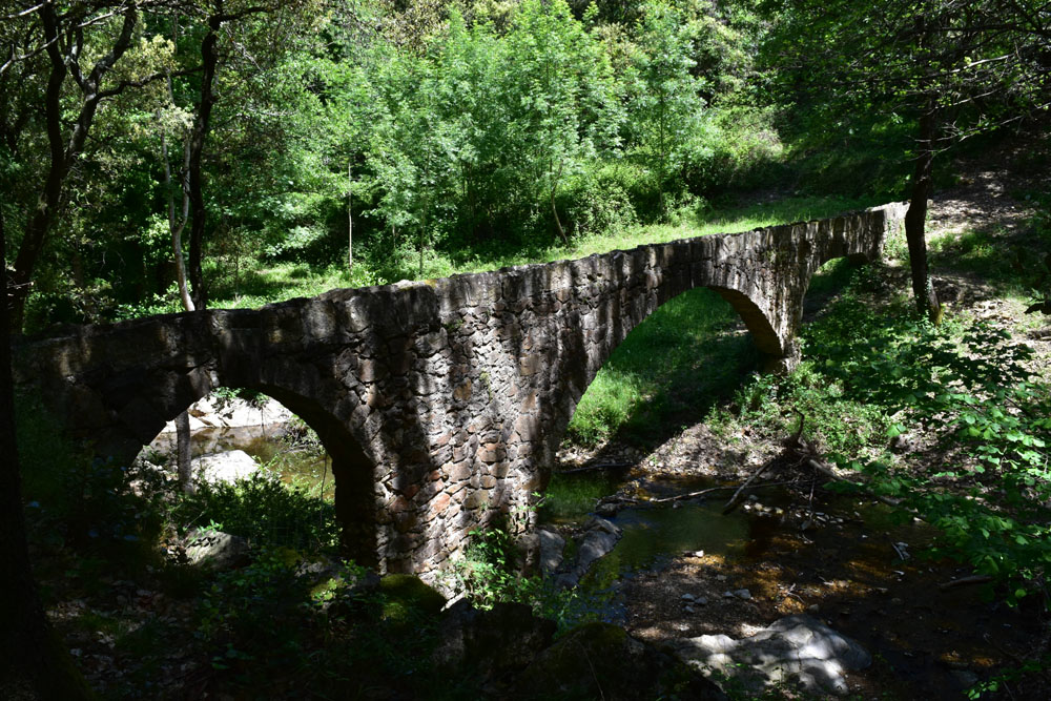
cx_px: 526
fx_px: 788
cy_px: 350
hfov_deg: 67.4
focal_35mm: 27
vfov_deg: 47.9
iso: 400
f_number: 14
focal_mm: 18
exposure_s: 1/100
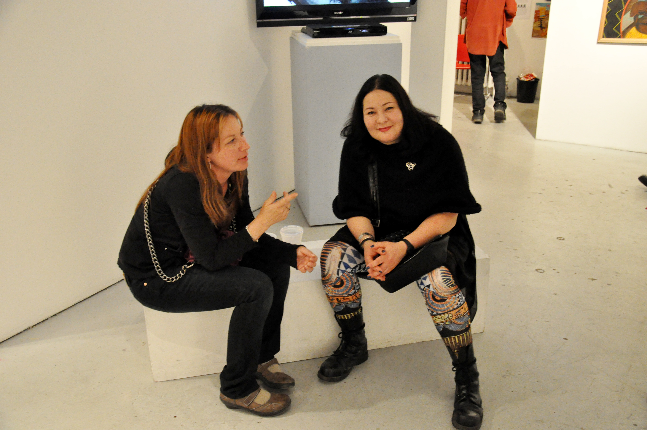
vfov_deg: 36.8
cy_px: 215
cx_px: 324
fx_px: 646
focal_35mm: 36
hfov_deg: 53.2
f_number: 4.5
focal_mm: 24
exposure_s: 1/50
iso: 3200
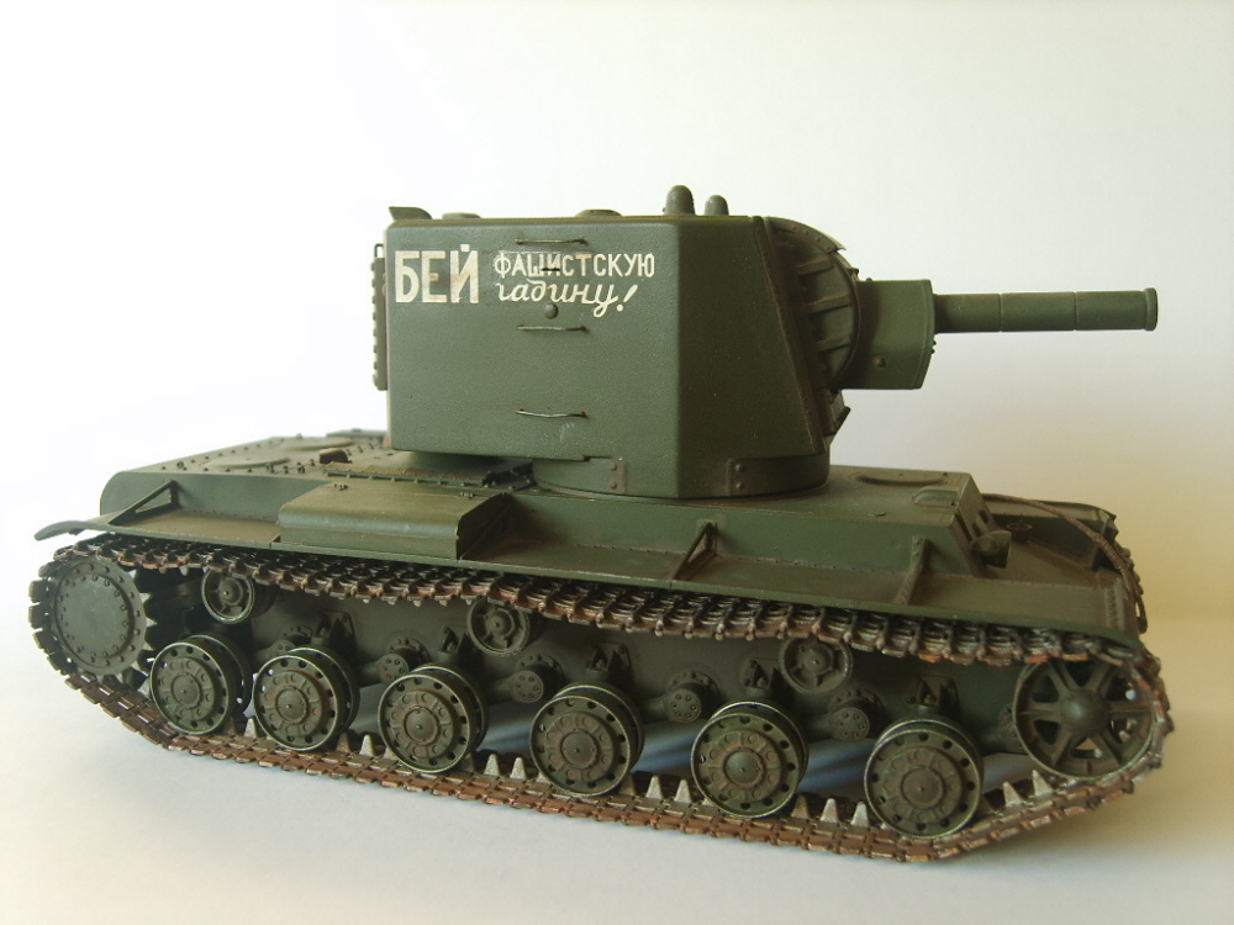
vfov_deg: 40.7
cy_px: 462
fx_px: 1248
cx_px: 617
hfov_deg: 52.6
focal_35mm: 35
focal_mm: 7.4
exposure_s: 1/30
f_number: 2.8
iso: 50
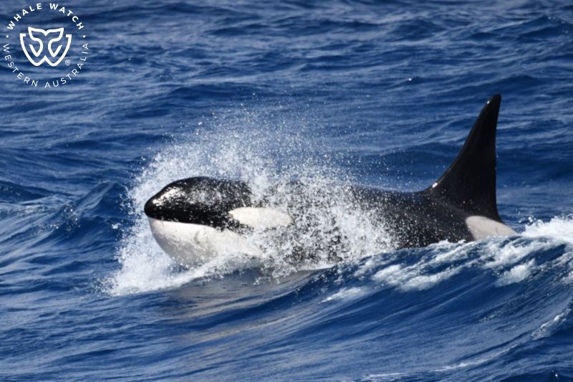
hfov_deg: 3.4
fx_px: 9547
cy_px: 191
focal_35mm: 600
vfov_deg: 2.3
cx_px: 286
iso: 1100
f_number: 6.3
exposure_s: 1/8000
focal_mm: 600
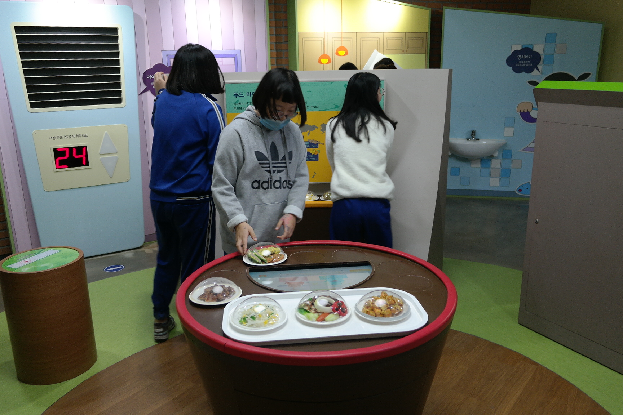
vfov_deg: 43.6
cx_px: 312
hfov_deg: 61.9
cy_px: 208
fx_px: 519
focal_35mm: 30
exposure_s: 1/40
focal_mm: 20
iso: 400
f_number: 3.5
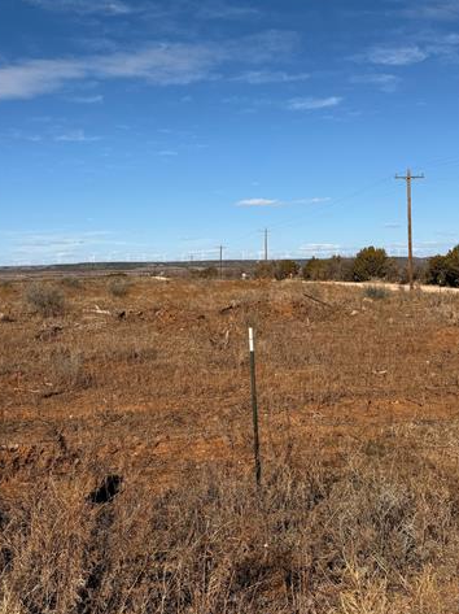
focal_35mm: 39
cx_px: 188
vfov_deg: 47.6
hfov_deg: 36.7
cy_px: 239
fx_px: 690
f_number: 1.78
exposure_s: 1/8130
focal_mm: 6.76
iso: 80
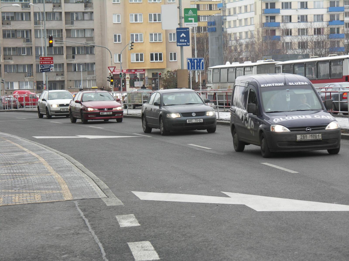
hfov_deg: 15.1
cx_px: 174
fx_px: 1321
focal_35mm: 131
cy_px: 130
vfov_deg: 11.3
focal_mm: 33.9
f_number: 3.5
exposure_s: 1/160
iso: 100
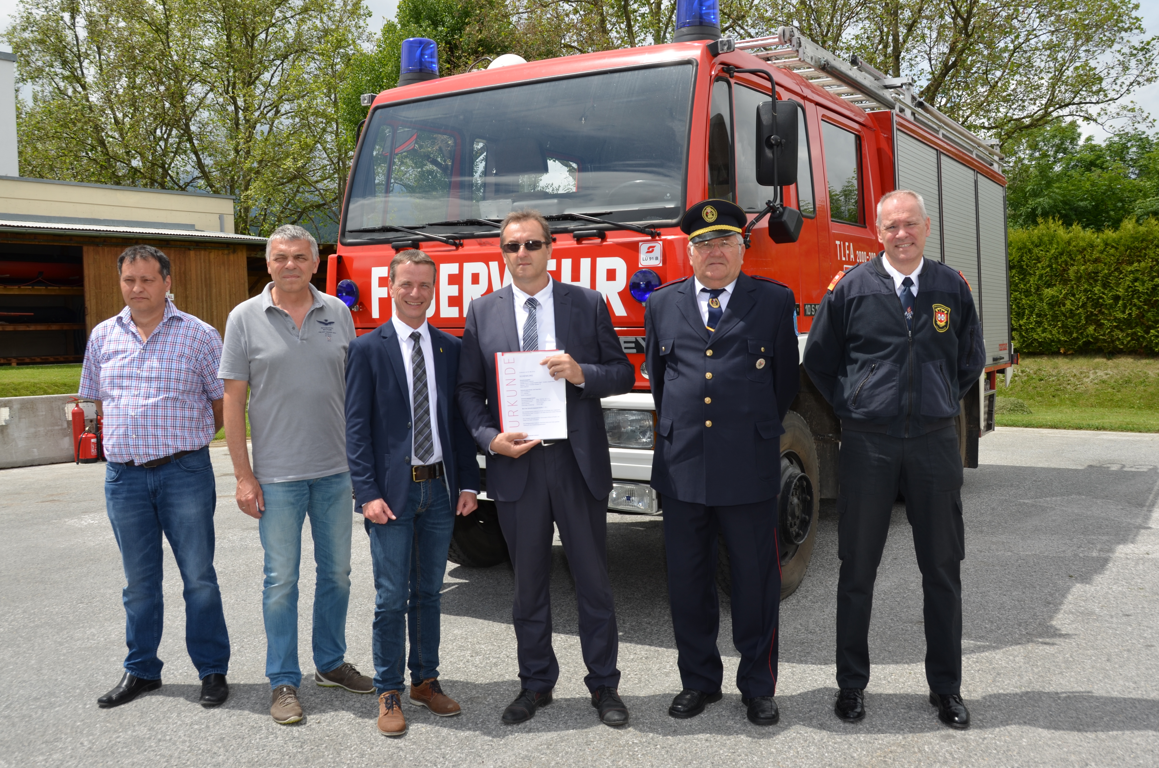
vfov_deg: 39.8
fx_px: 1060
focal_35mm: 33
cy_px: 384
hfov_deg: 57.3
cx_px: 580
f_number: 9
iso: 100
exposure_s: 1/250
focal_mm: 22
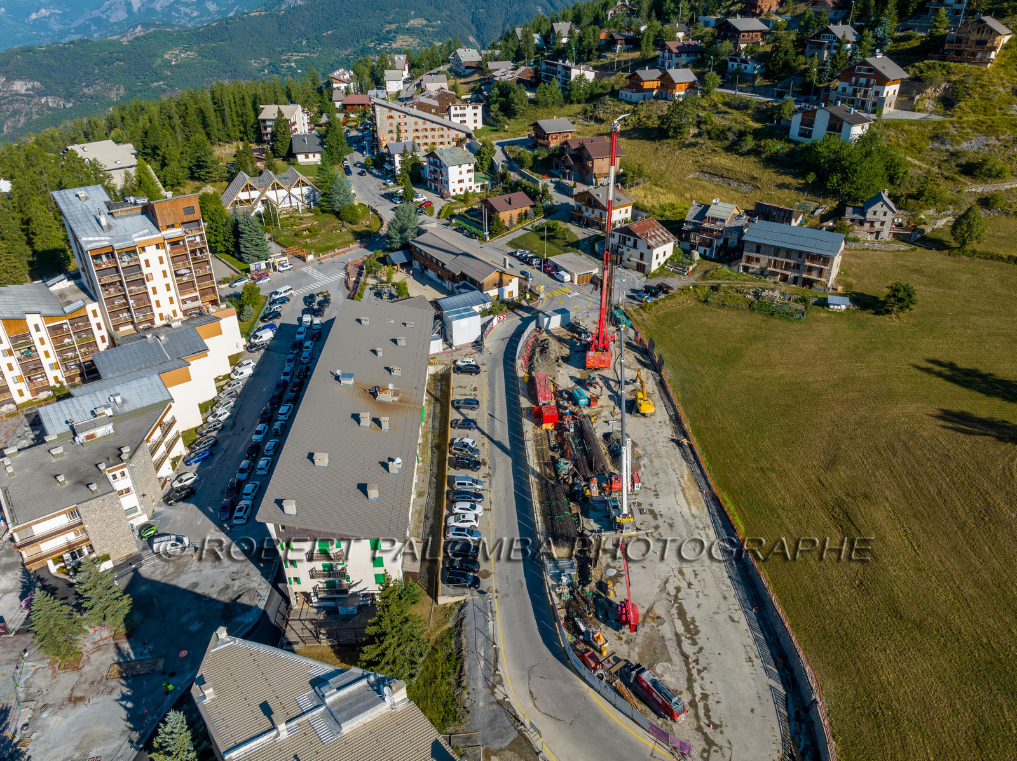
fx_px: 705
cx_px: 508
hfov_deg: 71.6
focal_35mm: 24
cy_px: 380
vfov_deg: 56.8
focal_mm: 12.3
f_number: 8
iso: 100
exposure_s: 1/200
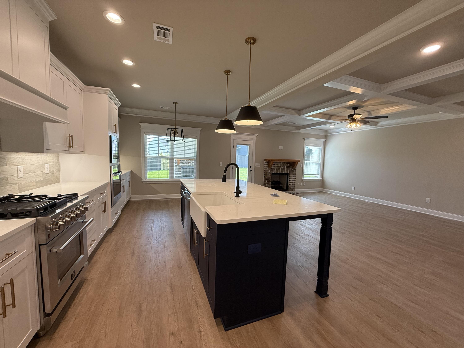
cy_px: 174
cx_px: 232
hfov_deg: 102.1
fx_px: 188
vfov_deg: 85.7
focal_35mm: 14
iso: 100
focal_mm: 2.22
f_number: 2.2
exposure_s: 1/120
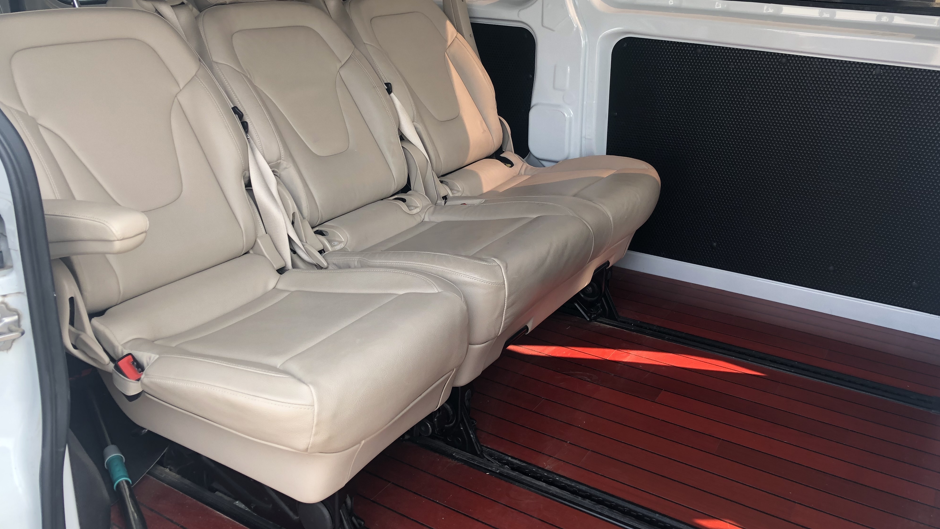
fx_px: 773
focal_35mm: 31
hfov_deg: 62.6
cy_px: 184
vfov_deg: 37.4
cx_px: 473
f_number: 1.8
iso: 20
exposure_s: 1/130
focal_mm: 4
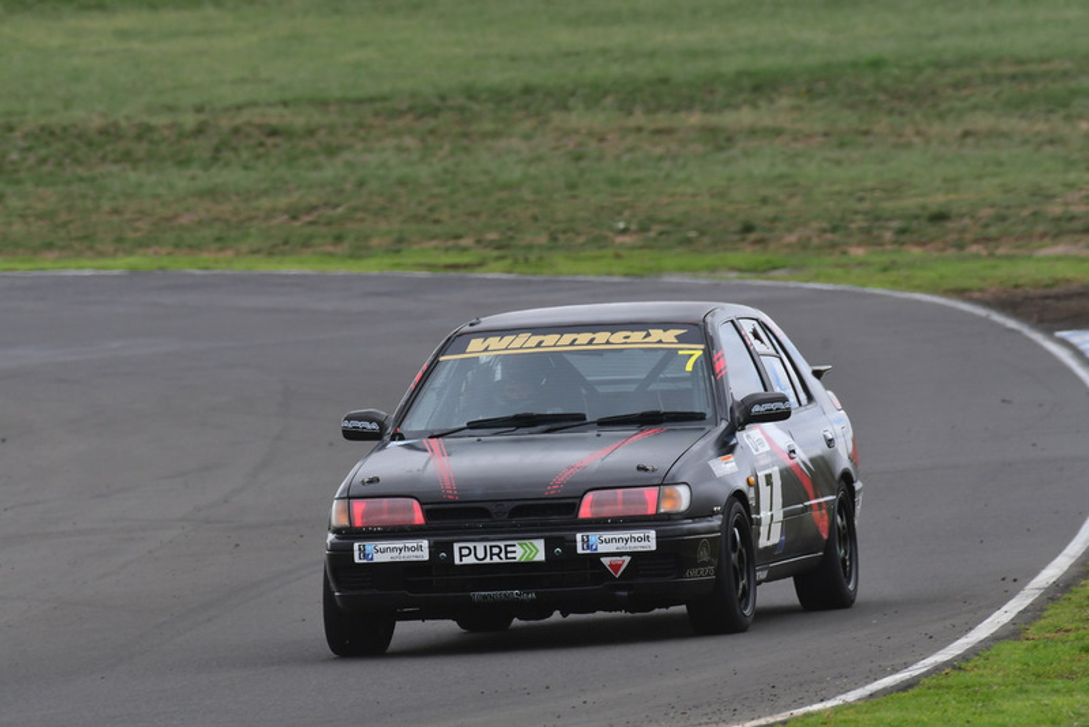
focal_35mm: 750
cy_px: 364
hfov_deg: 2.7
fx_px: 22694
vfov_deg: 1.8
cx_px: 544
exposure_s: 1/640
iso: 500
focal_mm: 500
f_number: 10
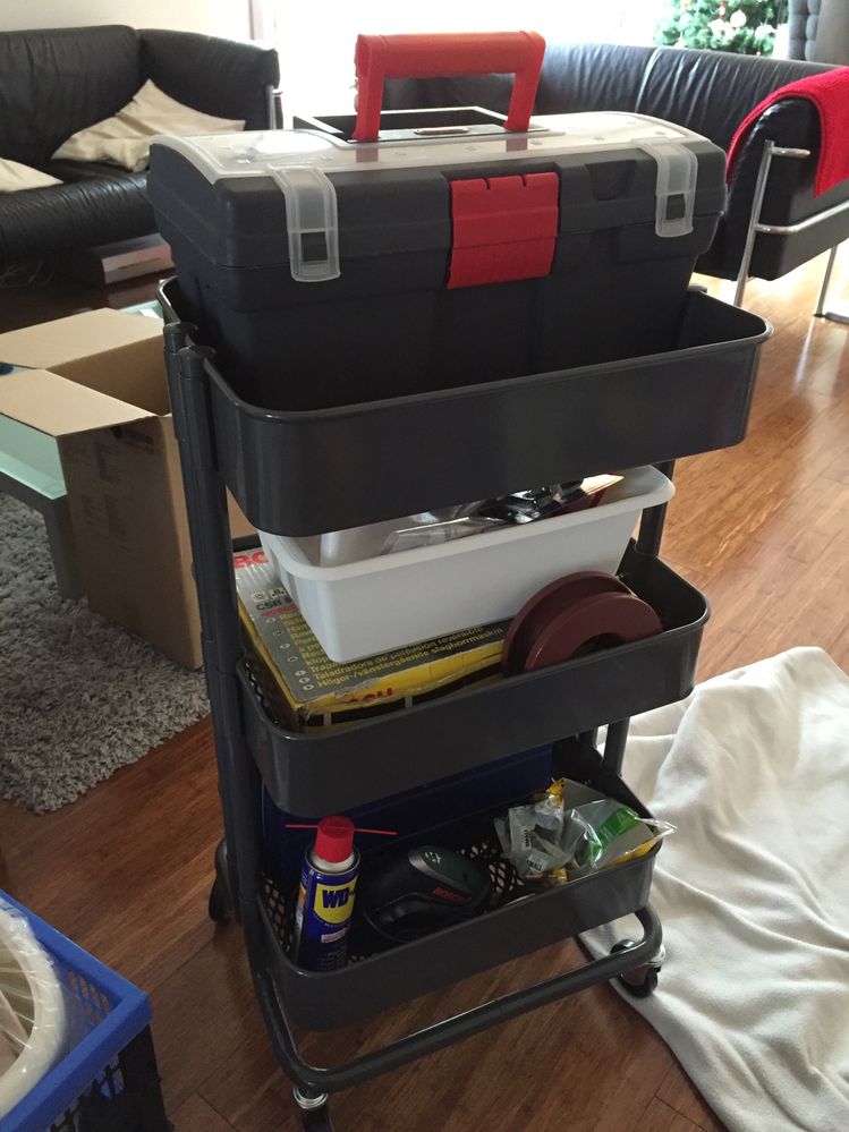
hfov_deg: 48.2
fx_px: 949
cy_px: 566
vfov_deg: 61.7
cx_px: 424
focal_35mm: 29
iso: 250
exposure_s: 1/25
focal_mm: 4.15
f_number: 2.2
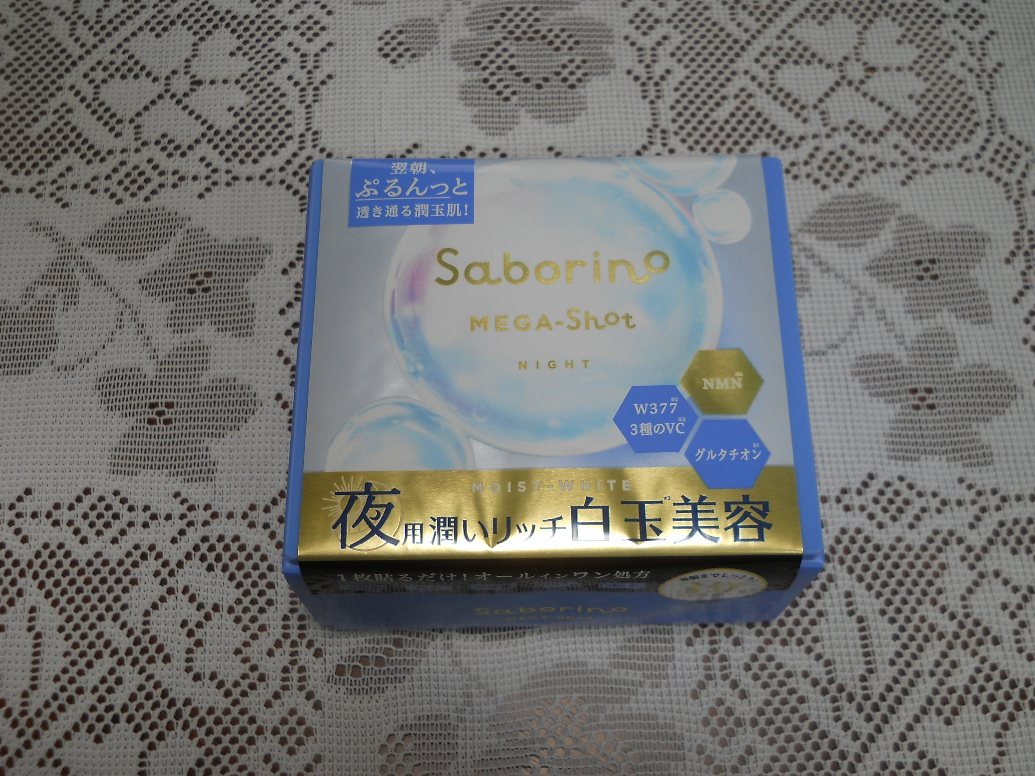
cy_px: 388
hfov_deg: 45.8
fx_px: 1226
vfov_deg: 35.1
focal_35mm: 41
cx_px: 518
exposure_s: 1/50
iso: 80
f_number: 3.1
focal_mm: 6.72
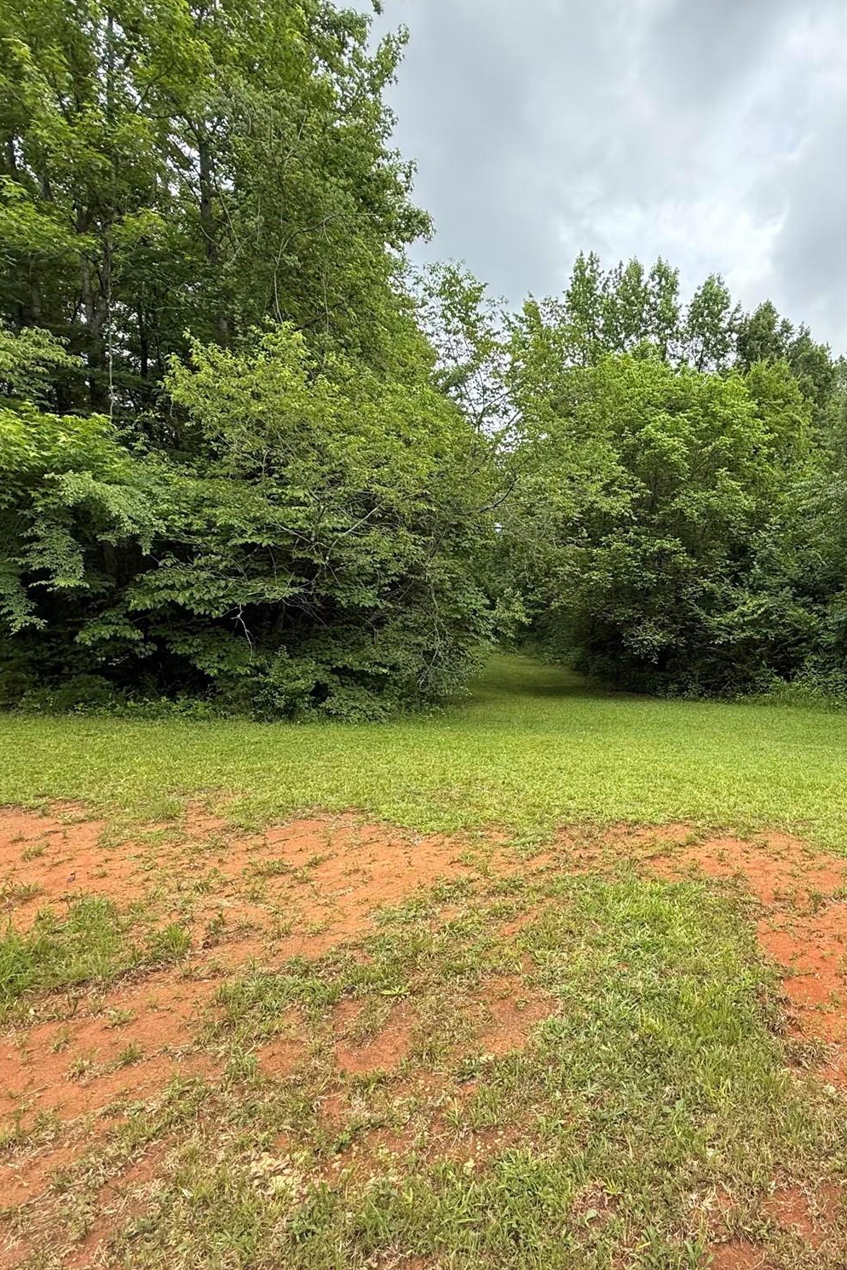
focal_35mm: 20
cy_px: 646
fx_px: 706
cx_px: 617
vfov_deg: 84.0
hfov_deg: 59.2
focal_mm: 2.22
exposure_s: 1/326
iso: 50
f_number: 2.2
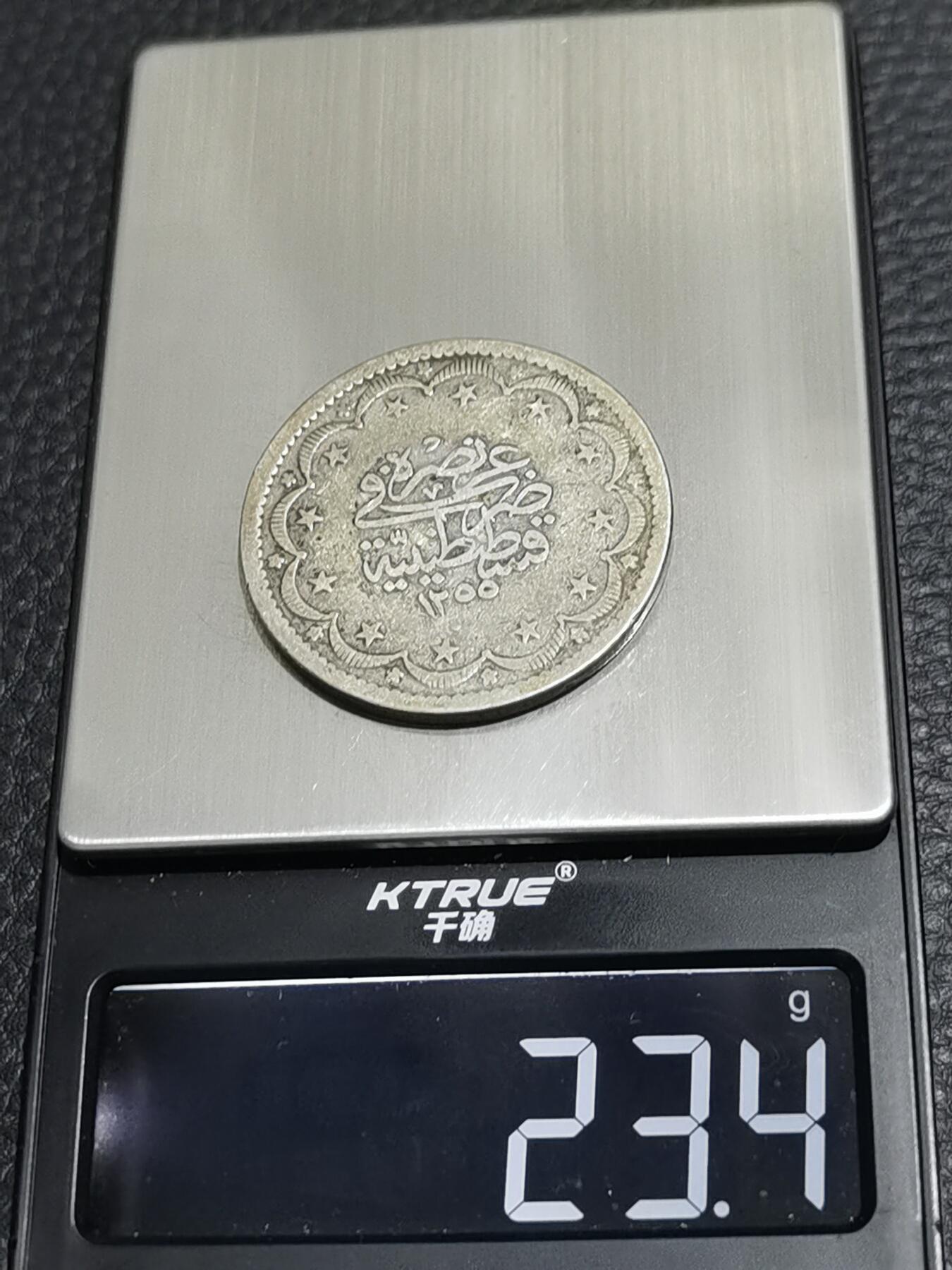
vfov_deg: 29.8
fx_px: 2383
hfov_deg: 22.6
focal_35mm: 65
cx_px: 476
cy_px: 635
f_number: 1.9
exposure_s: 1/50
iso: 160
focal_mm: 6.67
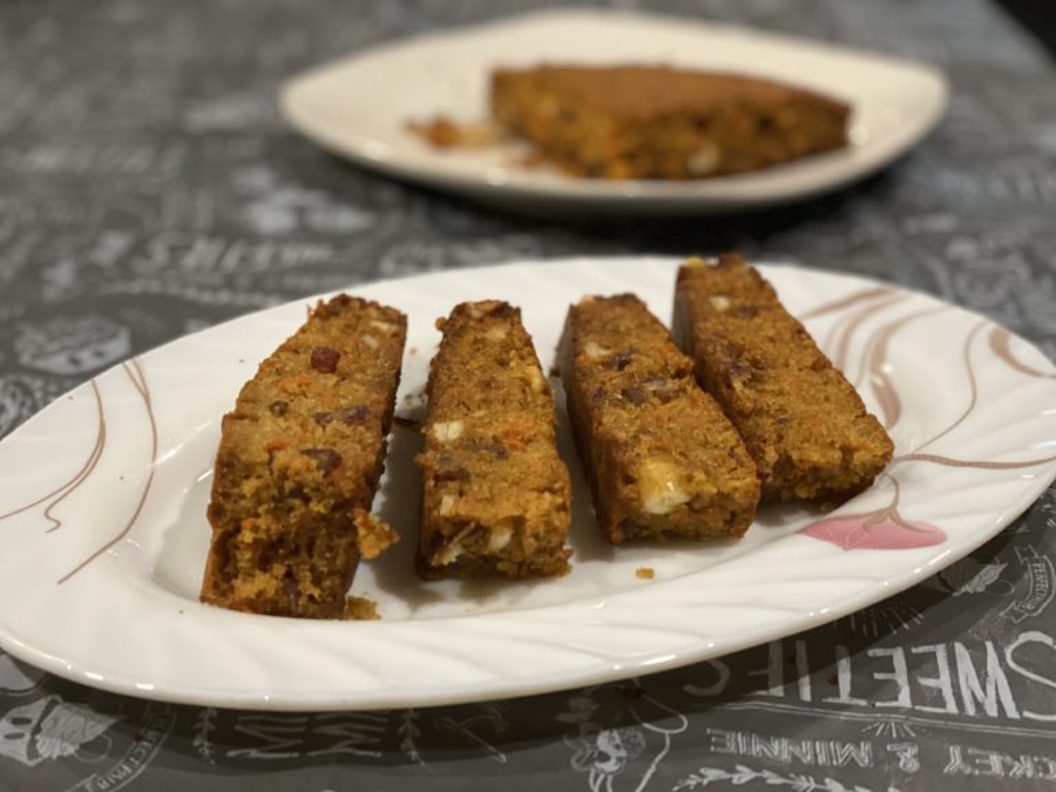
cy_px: 396
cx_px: 528
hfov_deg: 36.8
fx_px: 1586
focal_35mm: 52
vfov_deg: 28.0
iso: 250
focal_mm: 6
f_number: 2
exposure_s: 1/40
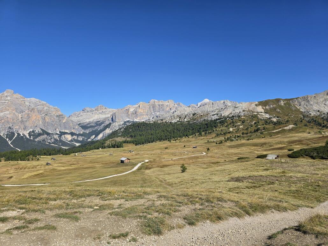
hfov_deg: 73.9
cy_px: 123
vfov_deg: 58.9
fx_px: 218
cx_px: 164
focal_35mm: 23
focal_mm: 6.3
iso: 12
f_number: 1.7
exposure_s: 1/1108
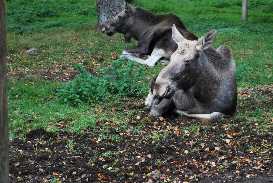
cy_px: 69
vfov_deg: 12.4
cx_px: 182
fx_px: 840
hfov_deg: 18.4
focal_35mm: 111
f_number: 5.6
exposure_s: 1/100
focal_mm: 55
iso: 200
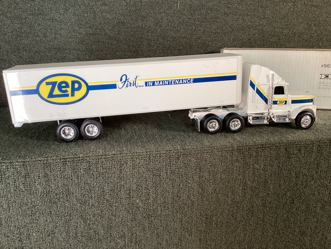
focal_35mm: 31
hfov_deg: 58.3
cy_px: 124
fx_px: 296
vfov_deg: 45.4
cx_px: 166
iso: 80
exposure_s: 1/100
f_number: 2.4
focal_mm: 3.3
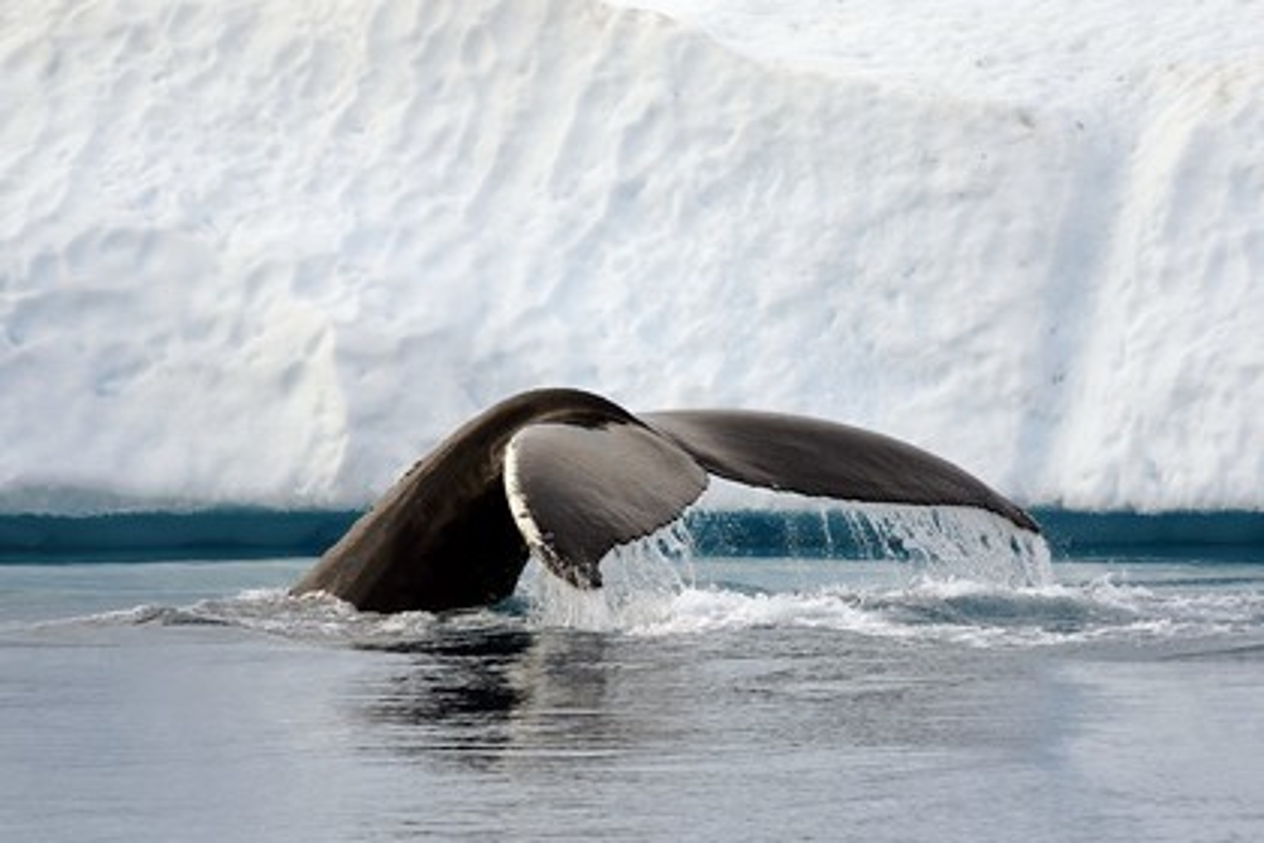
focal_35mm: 280
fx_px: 9830
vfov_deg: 4.9
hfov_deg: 7.4
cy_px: 422
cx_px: 632
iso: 400
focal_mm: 280
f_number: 9
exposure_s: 1/640
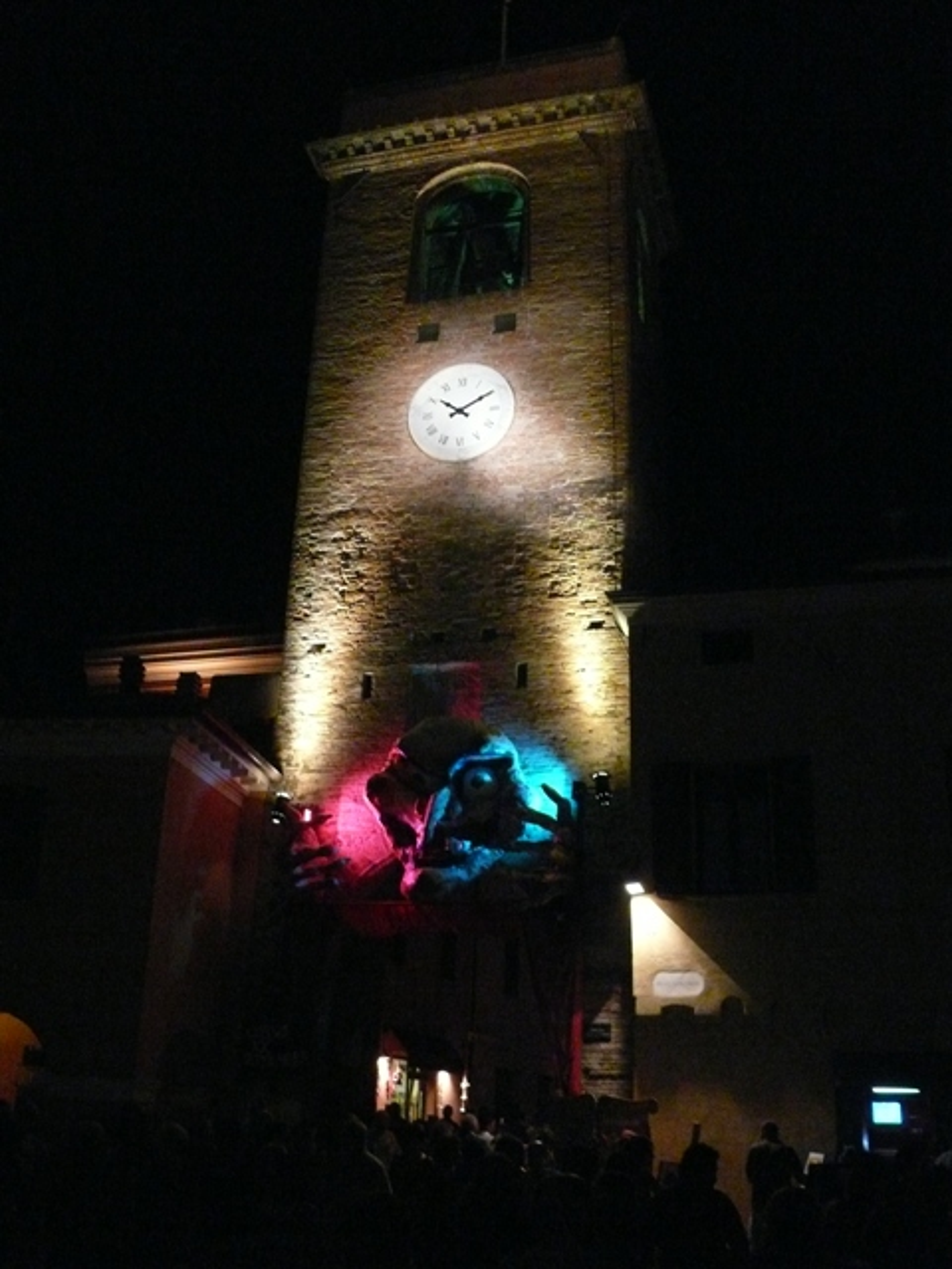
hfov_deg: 40.7
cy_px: 634
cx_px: 476
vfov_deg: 52.6
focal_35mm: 35
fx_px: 1283
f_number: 2.8
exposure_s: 1/30
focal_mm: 7.4
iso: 800
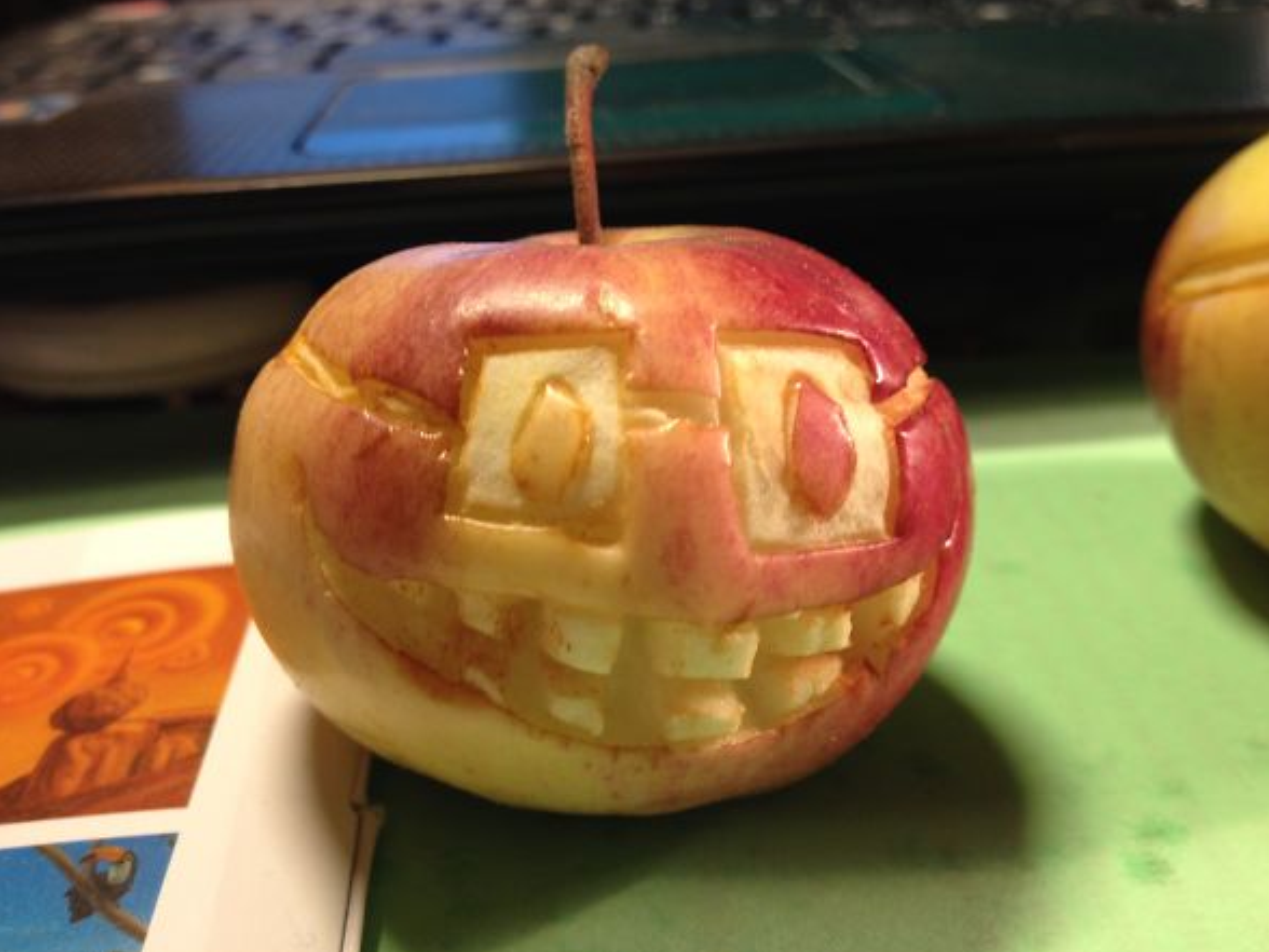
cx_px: 649
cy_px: 472
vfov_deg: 39.7
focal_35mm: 36
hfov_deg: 51.4
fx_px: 1320
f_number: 2.4
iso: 80
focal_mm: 4.28
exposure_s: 1/20
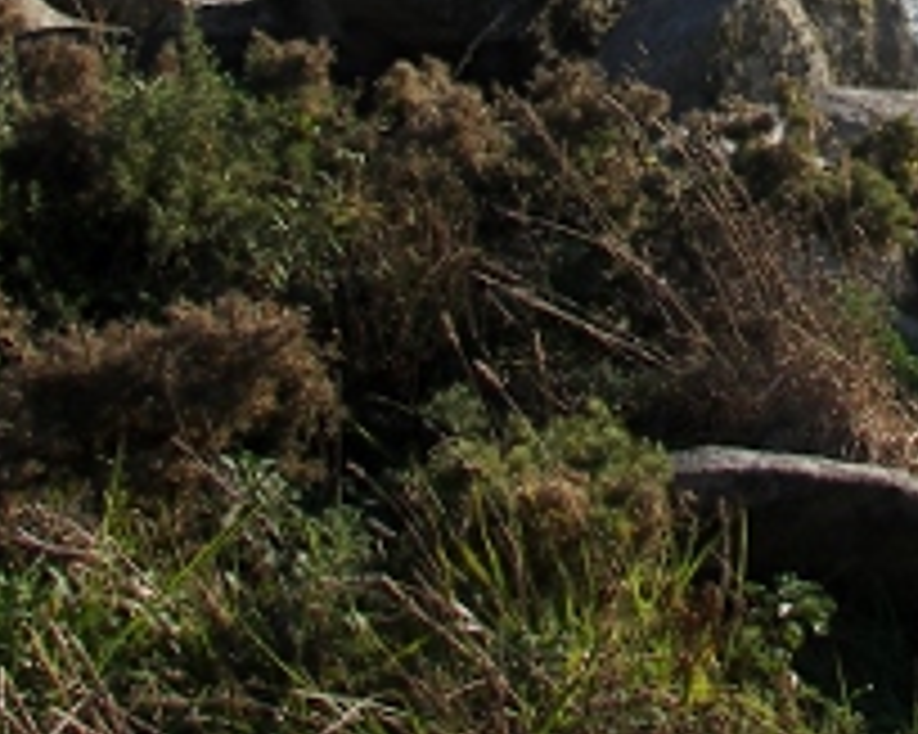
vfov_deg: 15.5
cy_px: -191
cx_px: 864
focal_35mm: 95
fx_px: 2580
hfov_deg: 19.7
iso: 50
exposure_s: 1/640
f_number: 2.8
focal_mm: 6
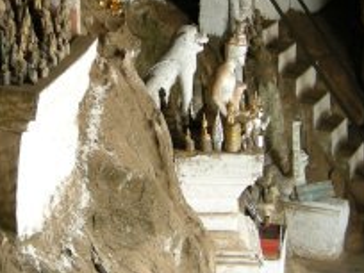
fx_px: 1188
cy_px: 103
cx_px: 141
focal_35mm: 113
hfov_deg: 17.4
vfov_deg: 13.1
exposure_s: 1/10.1
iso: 64
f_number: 2.7
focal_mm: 7.5
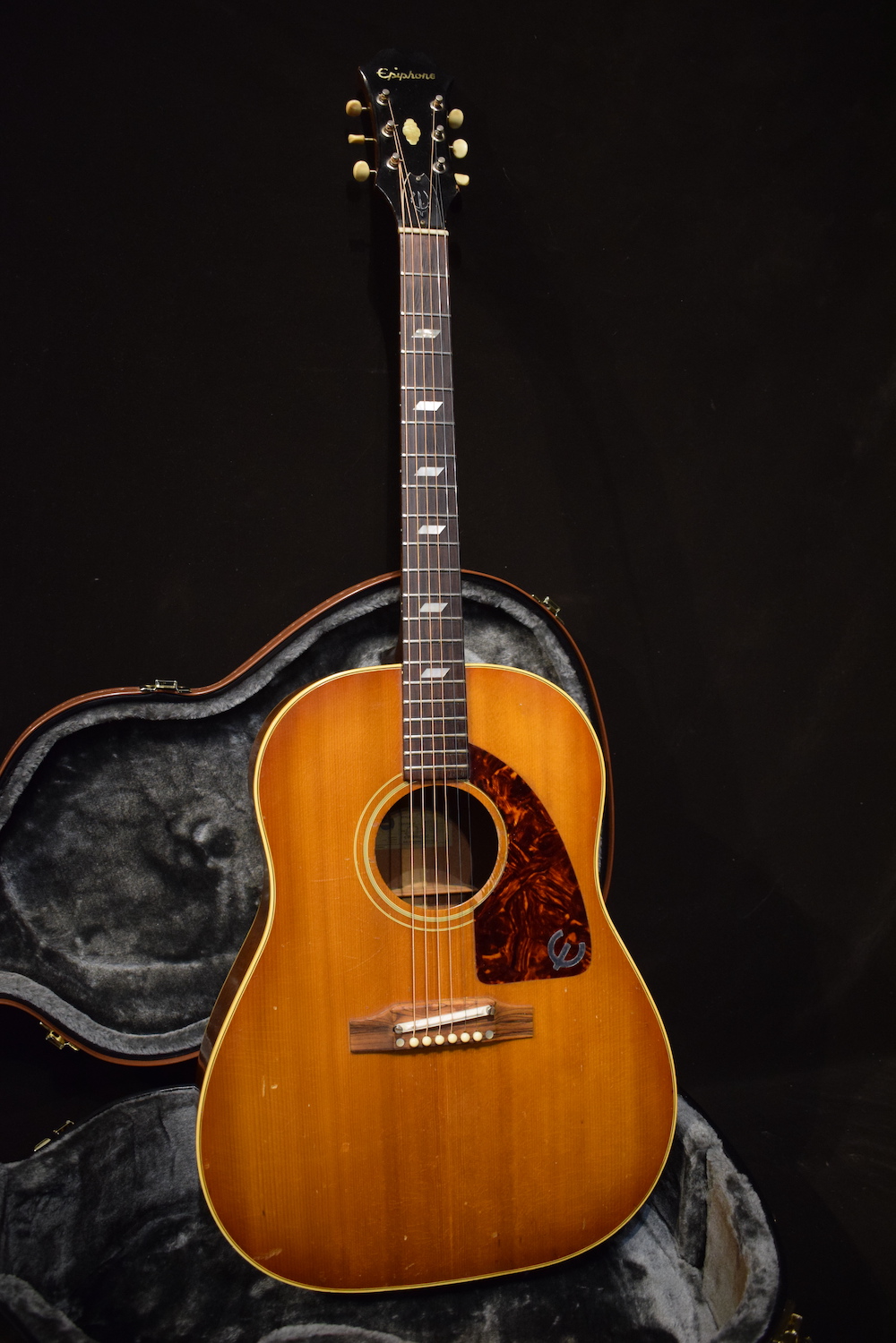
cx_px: 448
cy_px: 672
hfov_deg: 43.6
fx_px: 1120
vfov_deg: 61.9
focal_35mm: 30
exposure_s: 1/30
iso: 1800
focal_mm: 20
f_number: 3.5
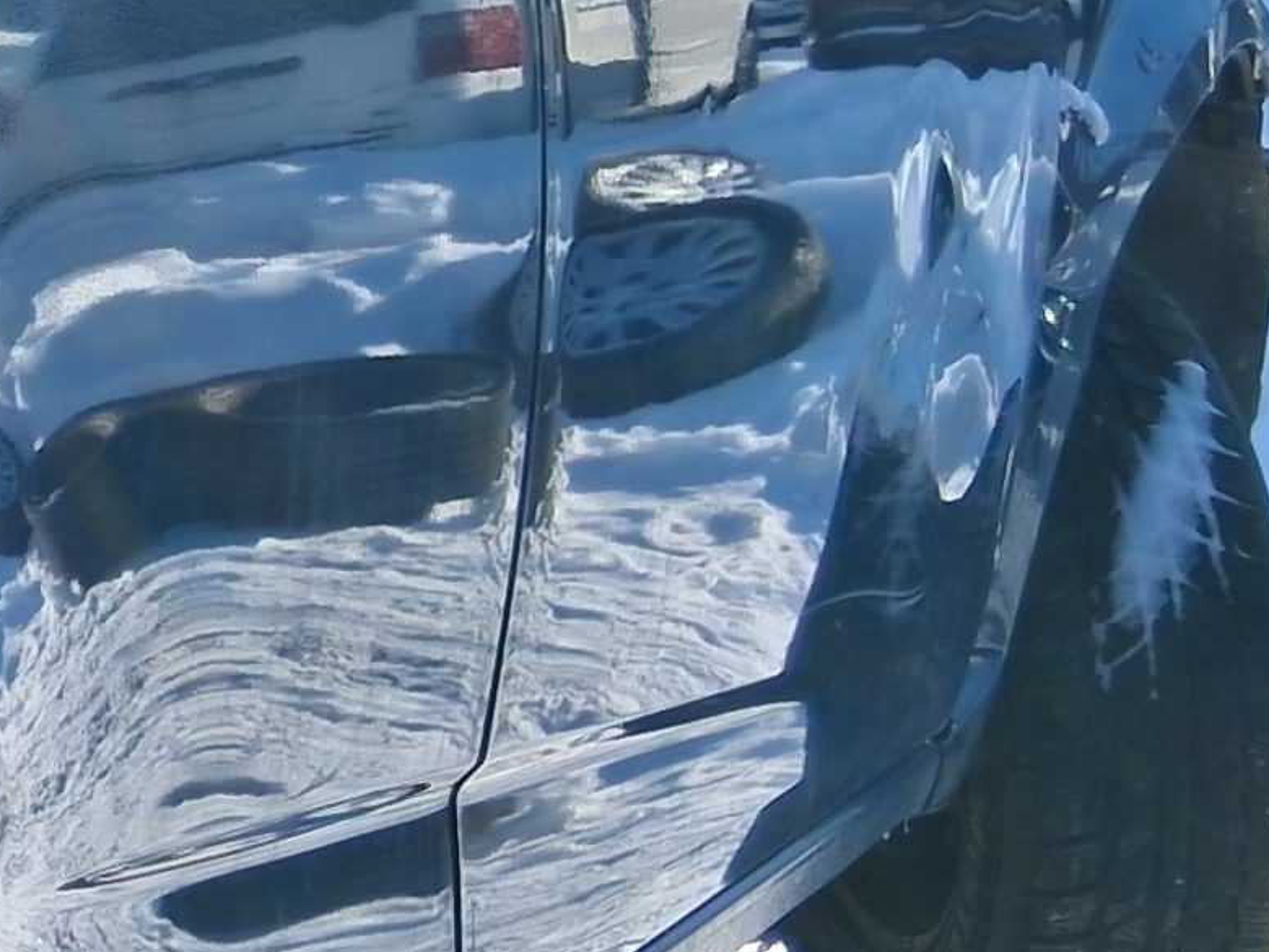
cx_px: -1781
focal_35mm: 136
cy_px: 457
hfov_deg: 11.8
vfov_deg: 10.9
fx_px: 4986
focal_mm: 3.98
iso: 25
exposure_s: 1/505
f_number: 1.8
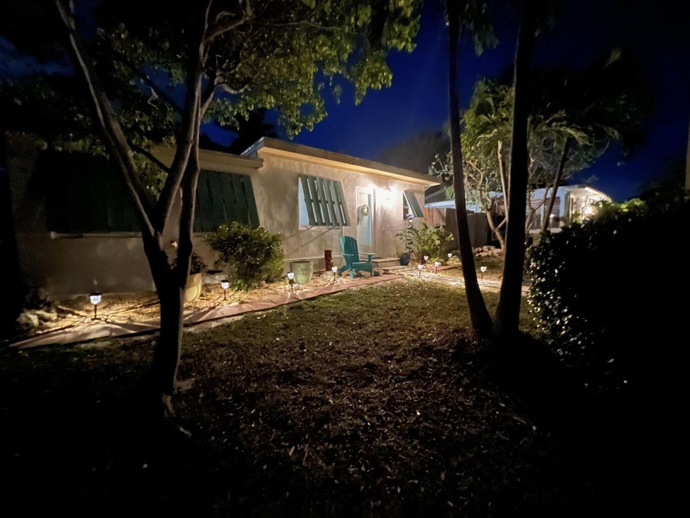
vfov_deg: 89.9
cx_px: 345
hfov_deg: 106.2
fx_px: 259
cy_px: 259
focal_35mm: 13
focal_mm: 1.57
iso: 2500
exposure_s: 1/4
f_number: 1.8
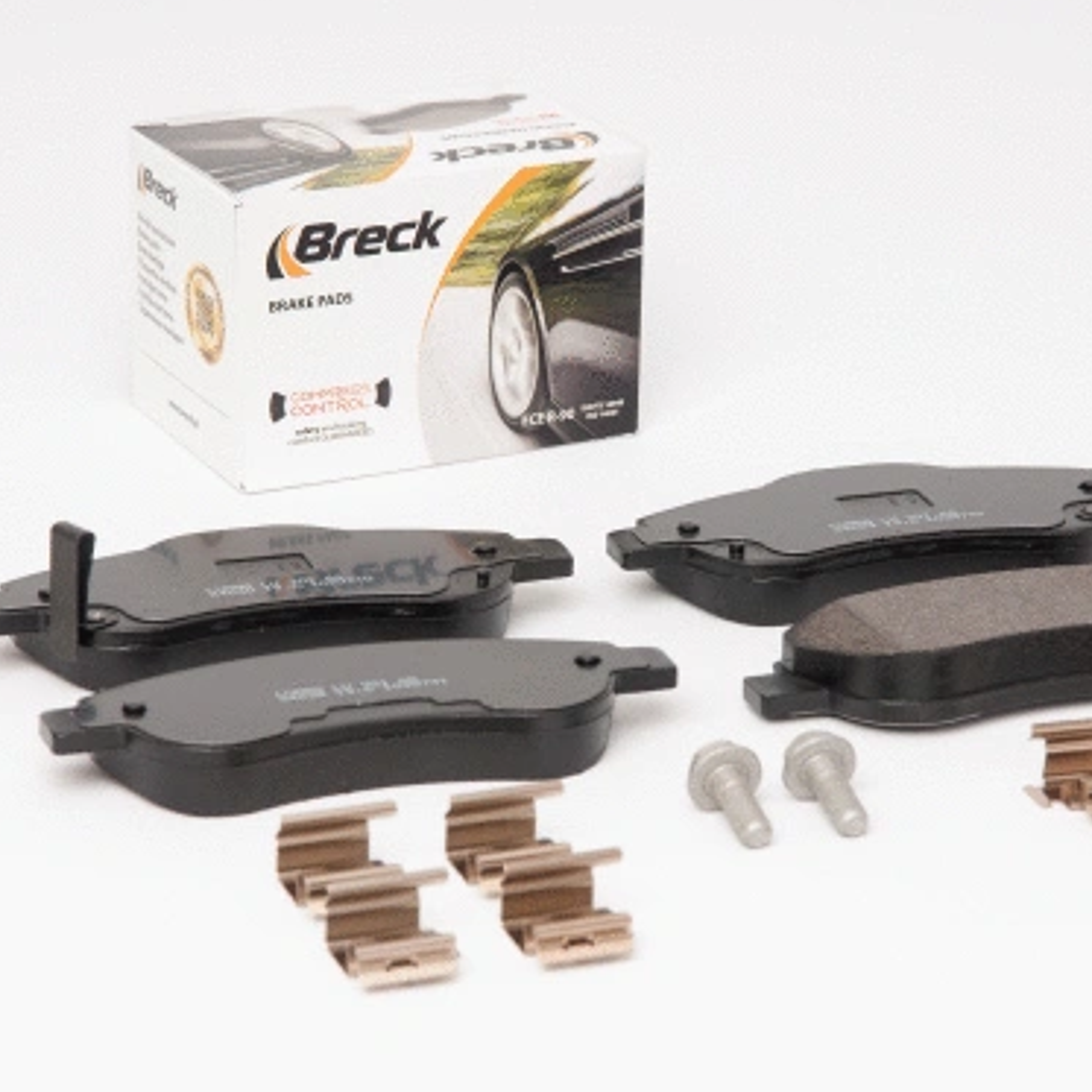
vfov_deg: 14.2
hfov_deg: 14.2
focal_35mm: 123
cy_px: 539
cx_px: 644
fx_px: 4390
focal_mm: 60
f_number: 9.5
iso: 100
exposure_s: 1/200
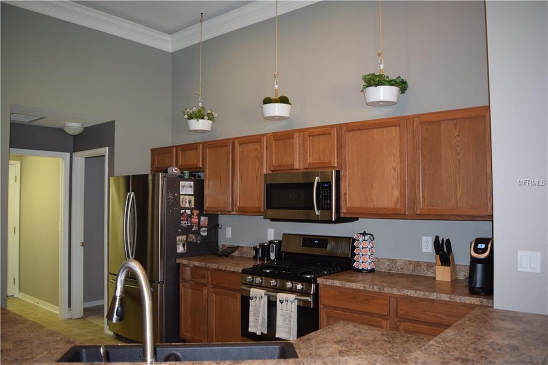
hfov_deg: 61.9
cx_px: 274
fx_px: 456
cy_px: 182
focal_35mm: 30
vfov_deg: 43.6
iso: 800
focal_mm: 20
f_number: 3.5
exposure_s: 1/60
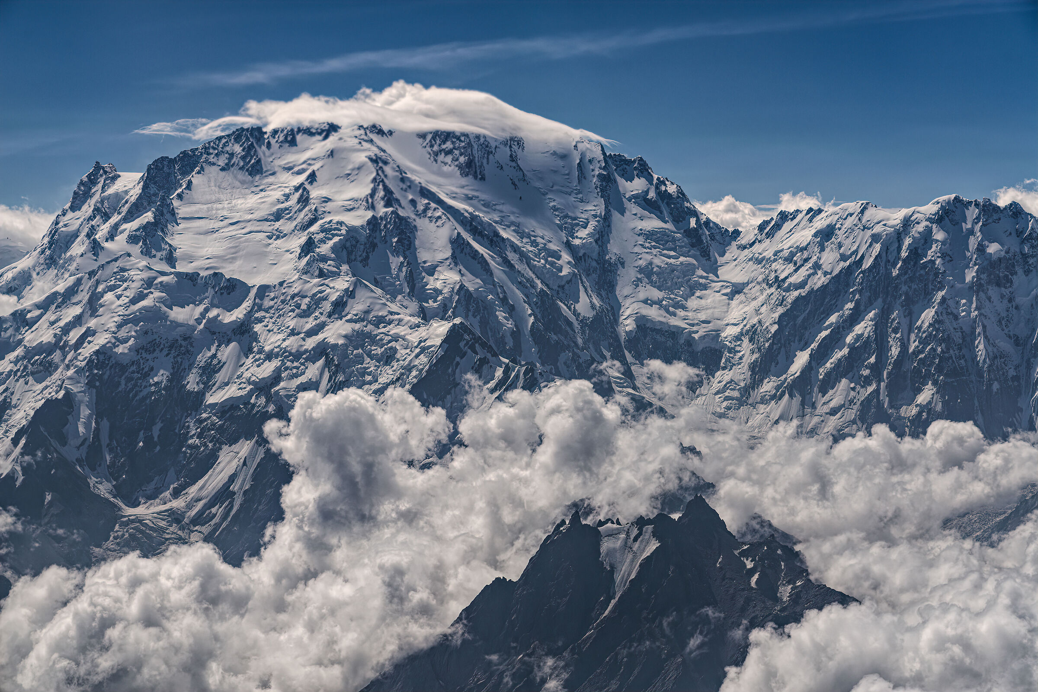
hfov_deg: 19.5
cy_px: 346
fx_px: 3027
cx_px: 519
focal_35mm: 105
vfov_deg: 13.0
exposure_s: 1/800
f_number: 8
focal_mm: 105
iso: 100
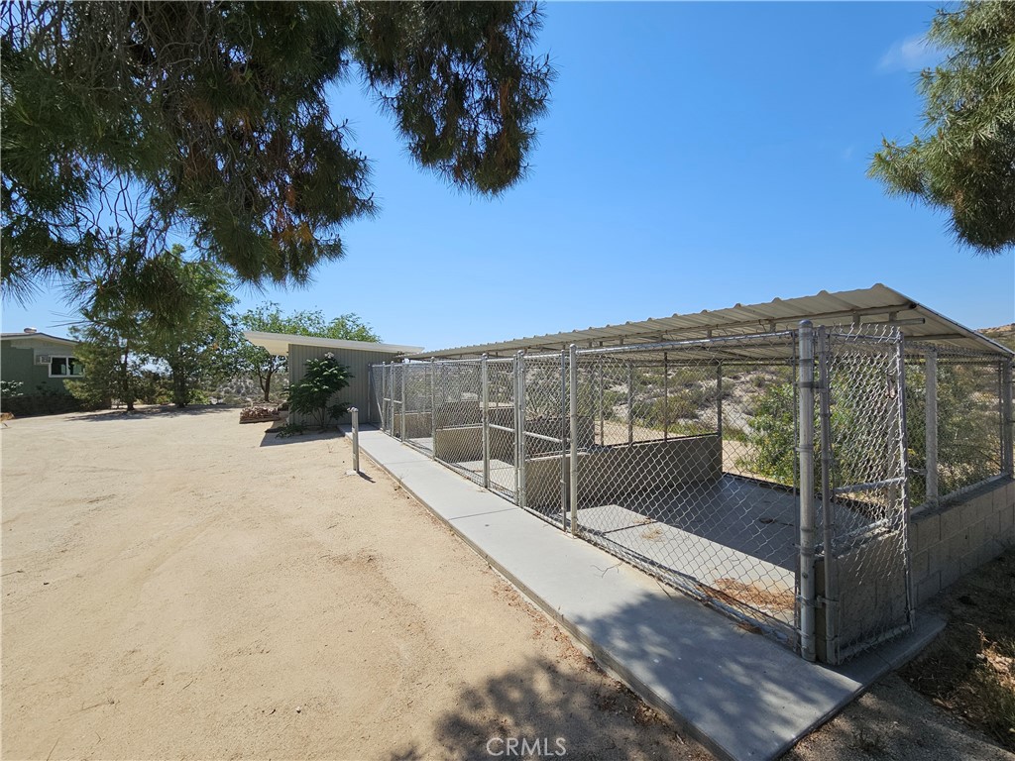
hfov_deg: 106.2
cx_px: 508
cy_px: 380
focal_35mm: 13
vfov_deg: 89.9
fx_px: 381
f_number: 2.2
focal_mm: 2.2
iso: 50
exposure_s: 1/2572
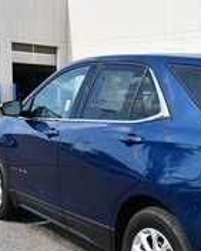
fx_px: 475
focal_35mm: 64
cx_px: 198
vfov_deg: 29.3
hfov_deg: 23.0
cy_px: 176
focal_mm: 20
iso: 140
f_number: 8
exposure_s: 1/250
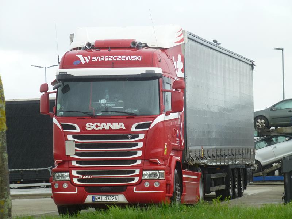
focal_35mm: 199
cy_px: 110
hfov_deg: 9.9
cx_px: 146
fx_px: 1679
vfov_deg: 7.5
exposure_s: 1/125
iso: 100
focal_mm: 35.6
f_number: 5.5
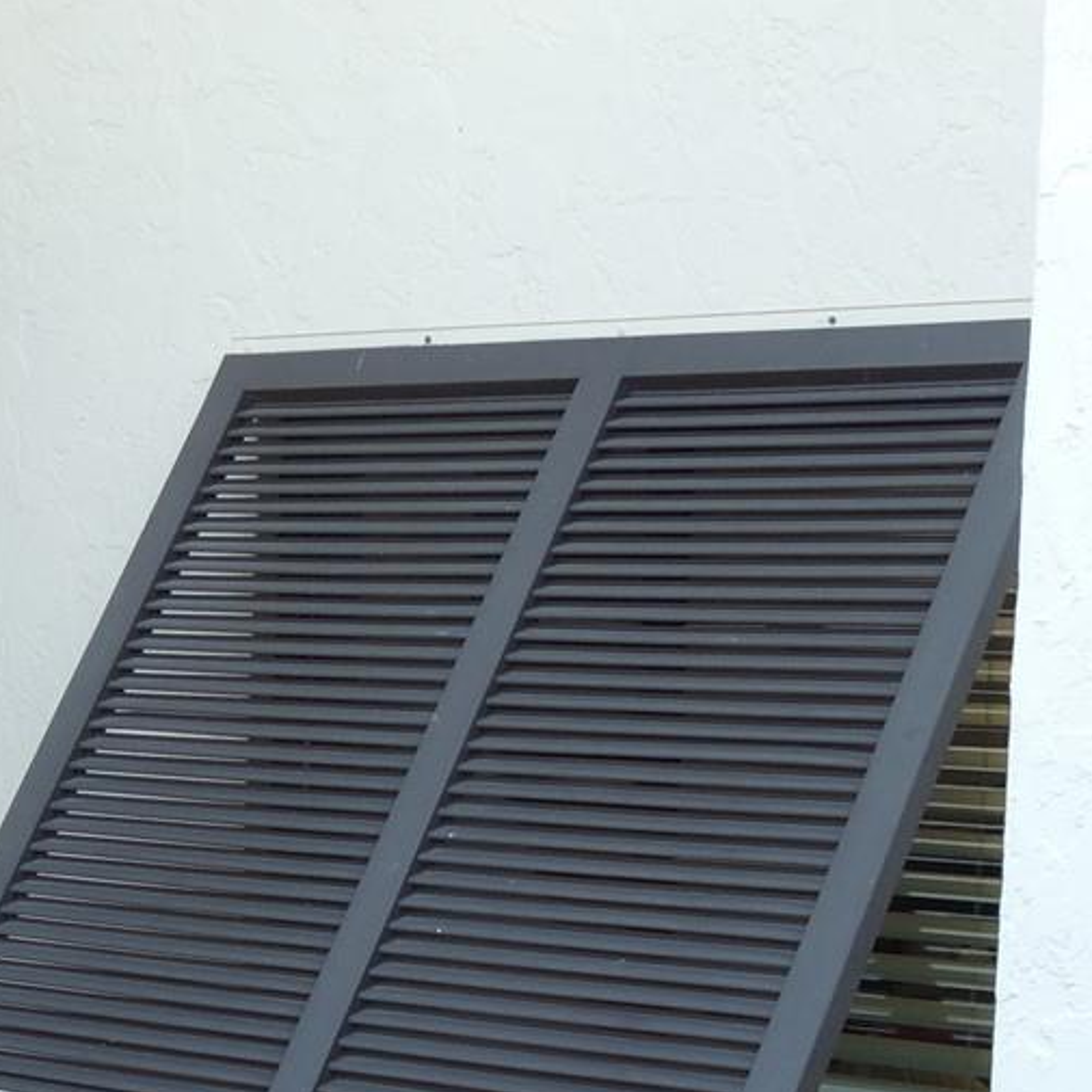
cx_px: -50
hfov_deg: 17.3
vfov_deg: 17.4
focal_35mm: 98
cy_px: 1018
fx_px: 3498
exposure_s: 1/80
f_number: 3.3
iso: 100
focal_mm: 6.2
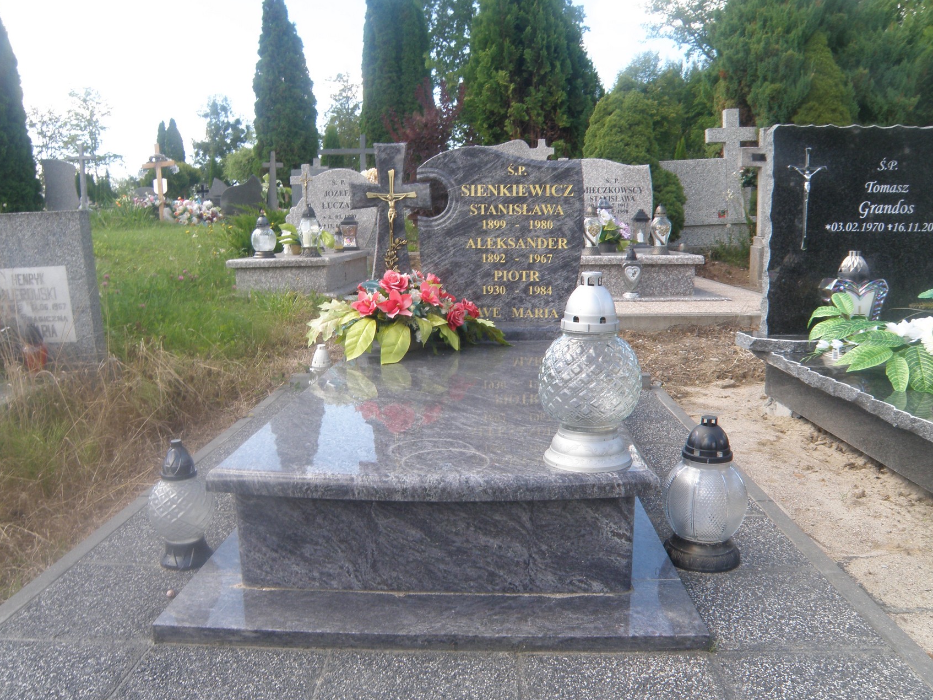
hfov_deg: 63.4
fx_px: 755
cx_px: 450
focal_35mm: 28
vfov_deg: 49.7
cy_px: 357
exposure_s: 1/80
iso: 64
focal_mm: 4.6
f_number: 5.6
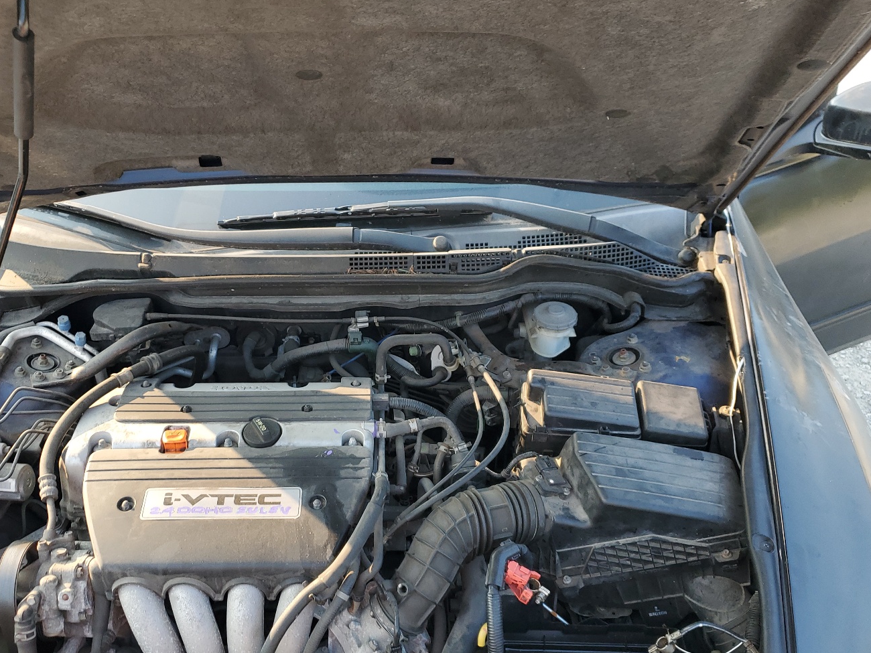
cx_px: 360
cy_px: 392
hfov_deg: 56.5
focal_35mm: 32
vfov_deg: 43.9
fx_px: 805
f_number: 1.5
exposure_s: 1/200
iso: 50
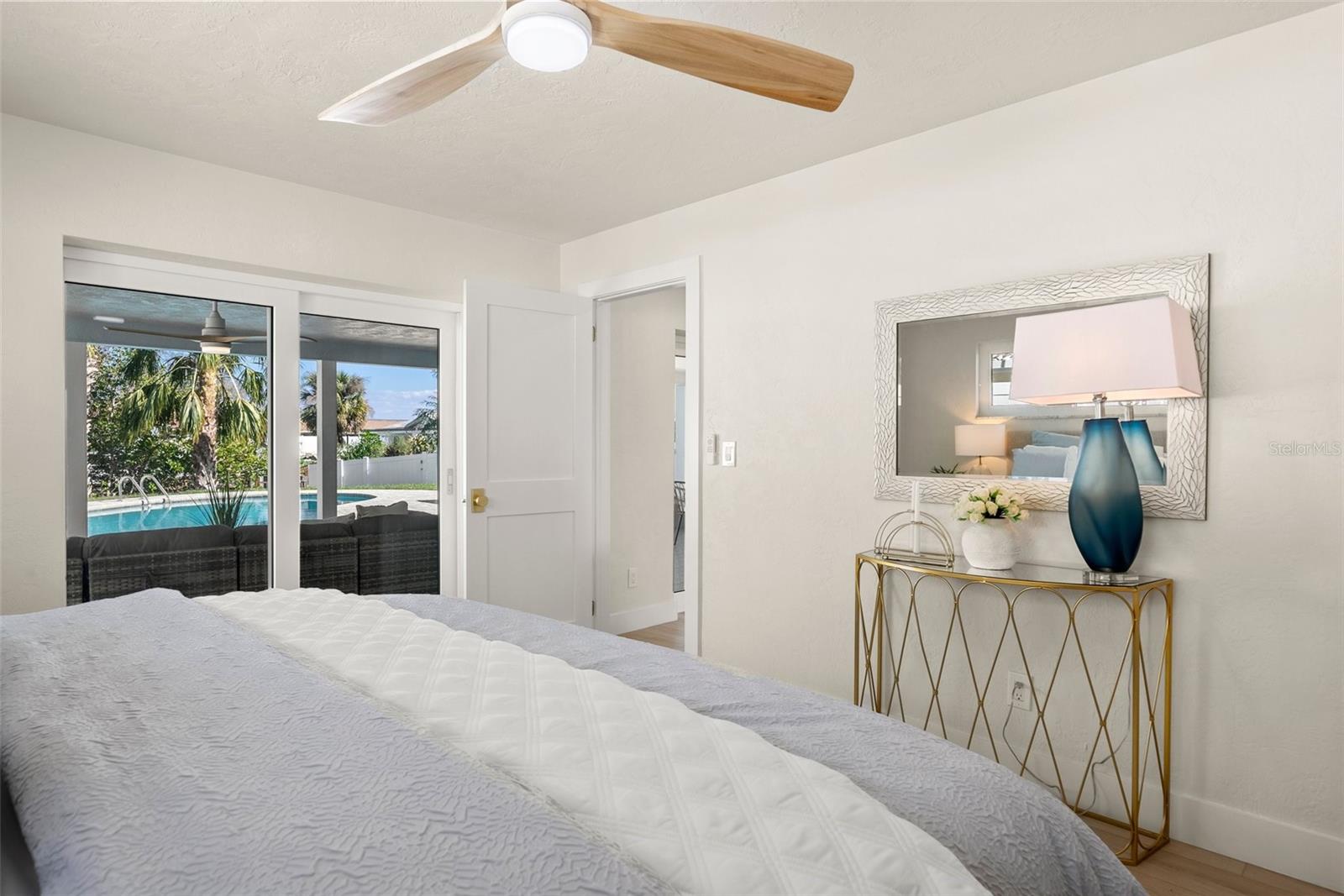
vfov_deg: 64.6
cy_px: 448
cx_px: 672
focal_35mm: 19
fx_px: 709
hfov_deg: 86.9
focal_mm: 19
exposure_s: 1/15
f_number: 9
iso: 250
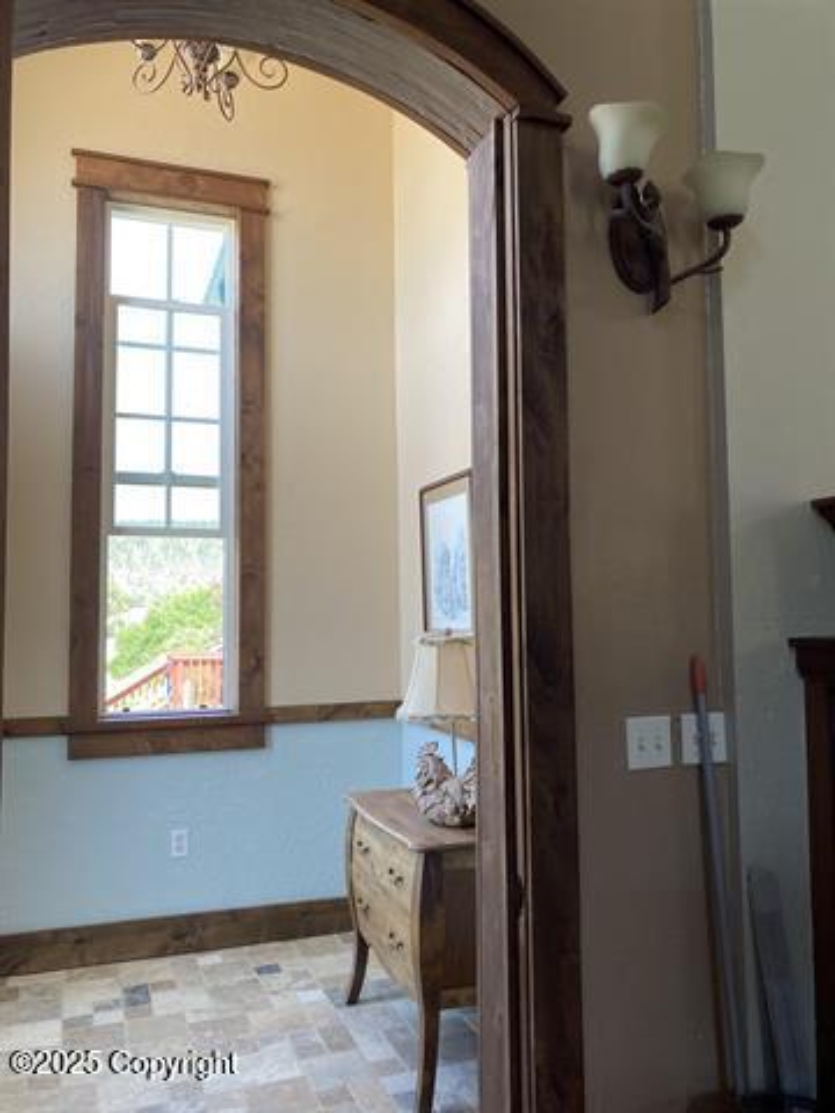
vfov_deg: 63.4
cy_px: 556
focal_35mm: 28
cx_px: 418
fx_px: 901
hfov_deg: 49.7
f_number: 1.8
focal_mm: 3.99
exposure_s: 1/60
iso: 40
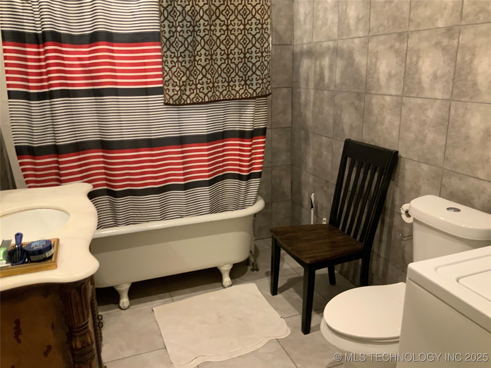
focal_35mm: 29
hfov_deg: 61.7
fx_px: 411
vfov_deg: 48.2
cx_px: 246
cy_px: 184
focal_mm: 3
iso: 250
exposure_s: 1/60
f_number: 1.8
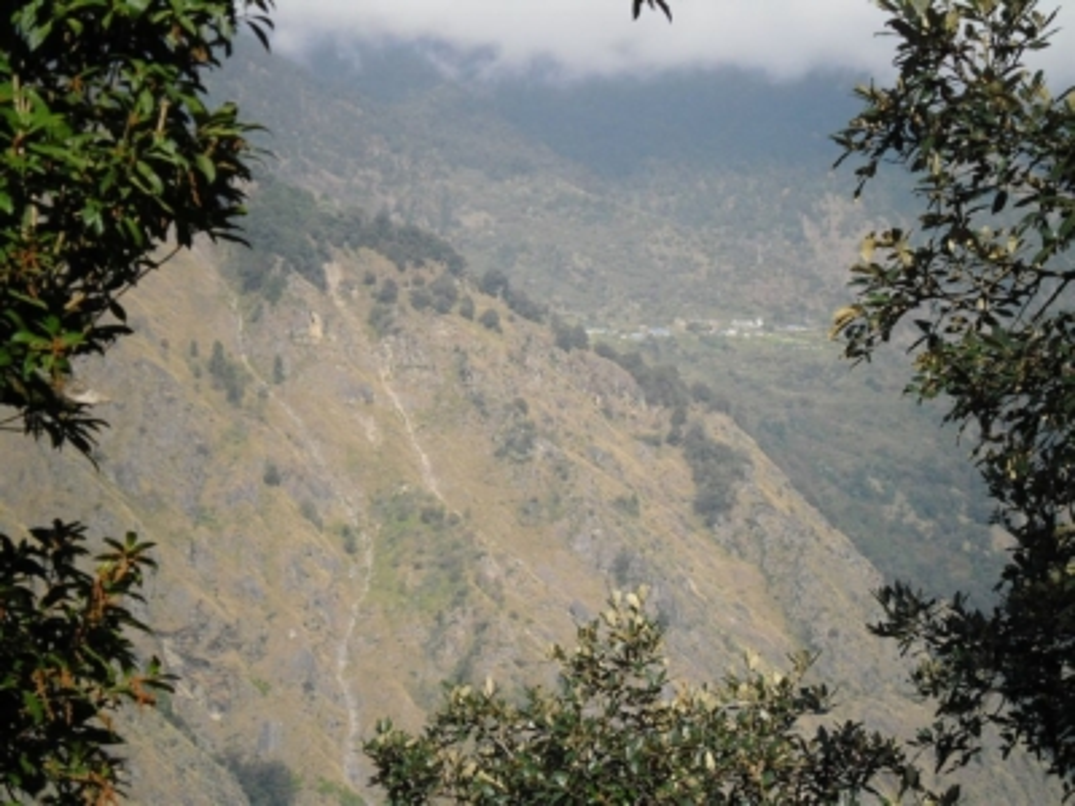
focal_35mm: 108
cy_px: 403
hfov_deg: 18.2
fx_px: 3354
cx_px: 538
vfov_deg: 13.7
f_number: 6.5
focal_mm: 19.2
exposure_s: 1/173
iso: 80
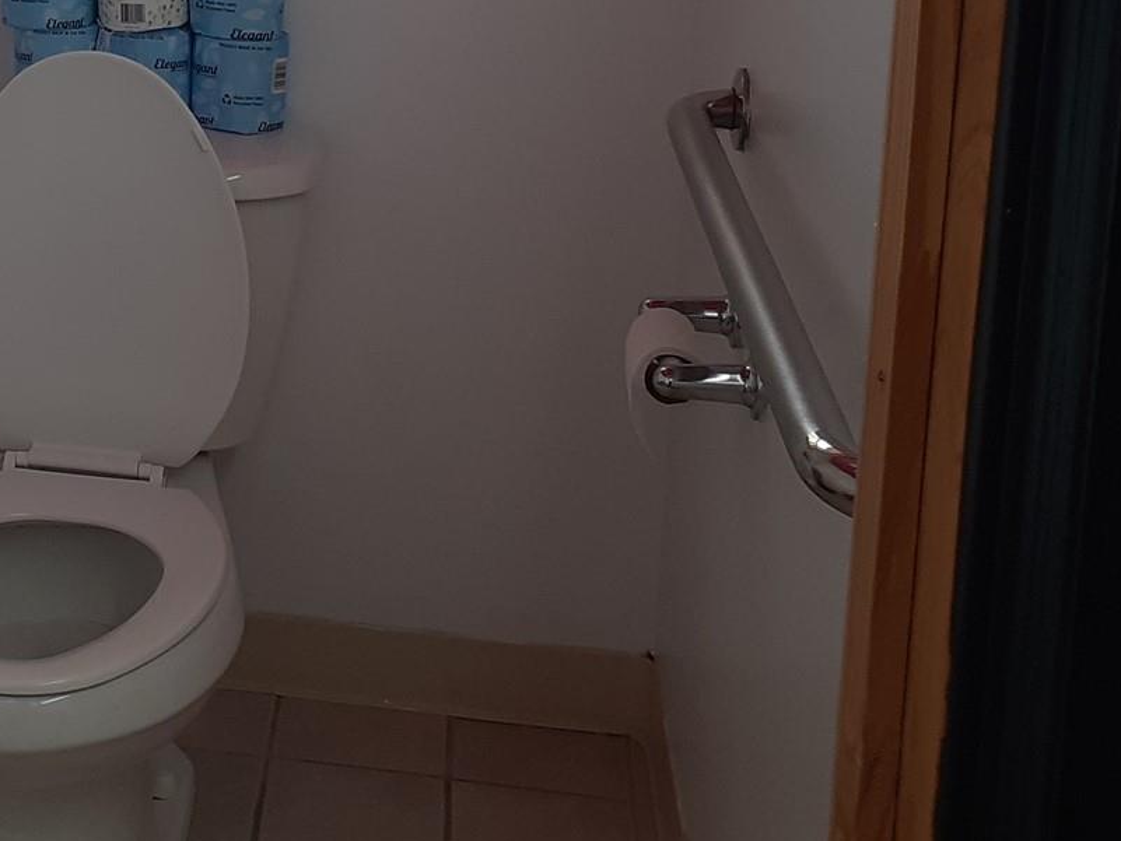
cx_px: -90
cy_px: -70
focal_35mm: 69
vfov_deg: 20.4
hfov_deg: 26.1
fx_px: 2235
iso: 57
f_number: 1.9
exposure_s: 1/120
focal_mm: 3.6
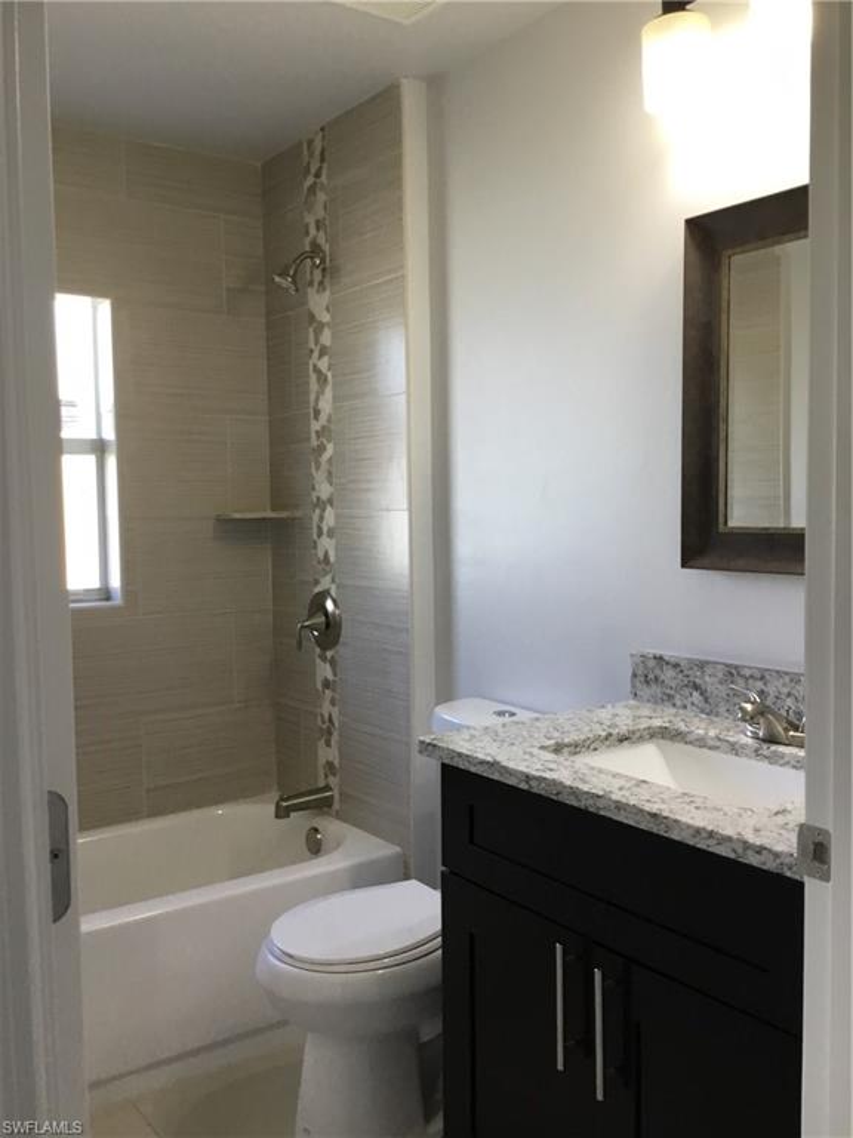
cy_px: 569
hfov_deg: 45.4
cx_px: 426
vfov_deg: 58.4
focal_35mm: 31
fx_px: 1019
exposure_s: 1/30
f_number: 2.4
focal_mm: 3.3
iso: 25
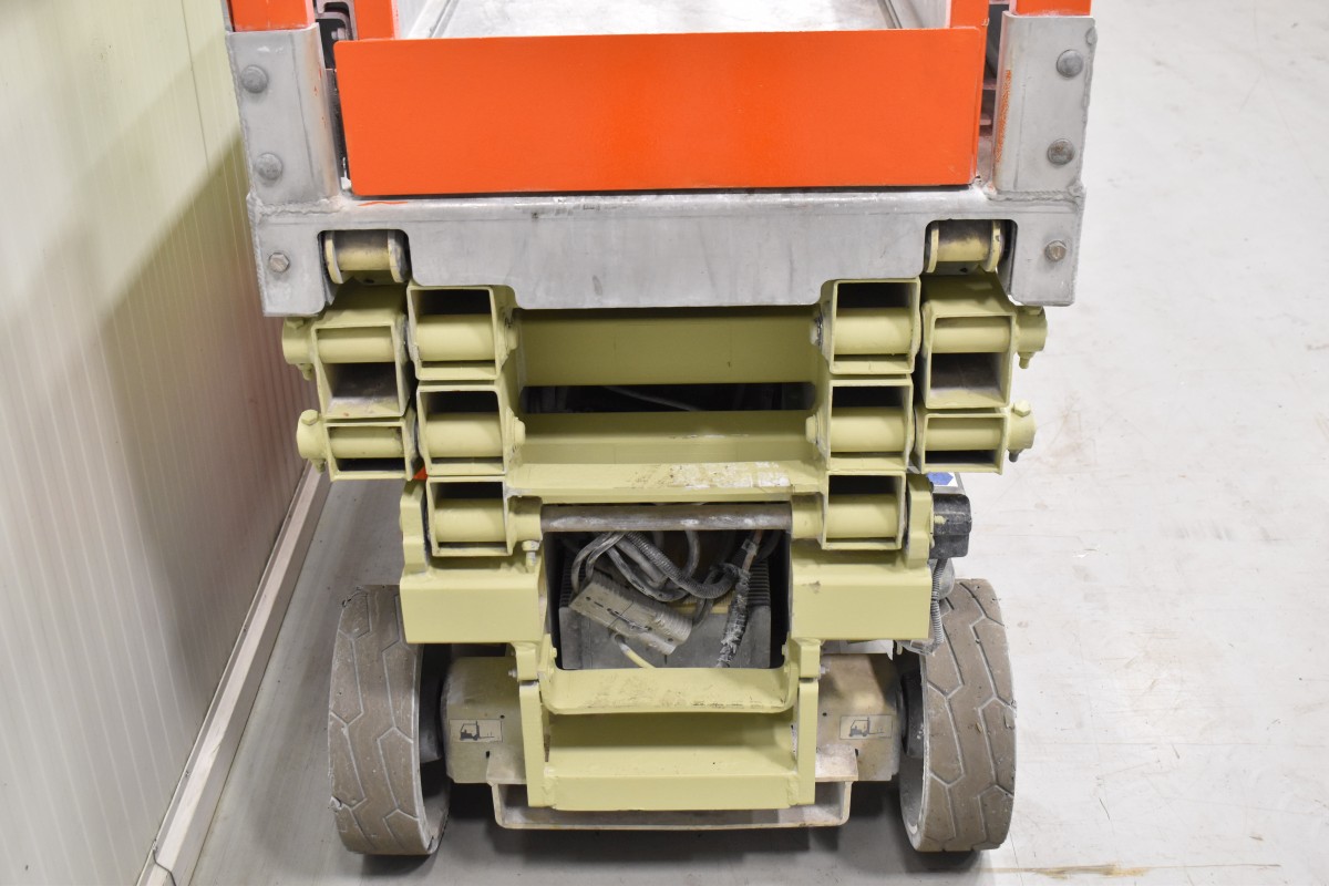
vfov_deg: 30.8
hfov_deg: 45.0
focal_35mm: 44
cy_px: 443
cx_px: 664
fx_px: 1606
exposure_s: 1/30
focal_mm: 29
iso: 1600
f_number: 5
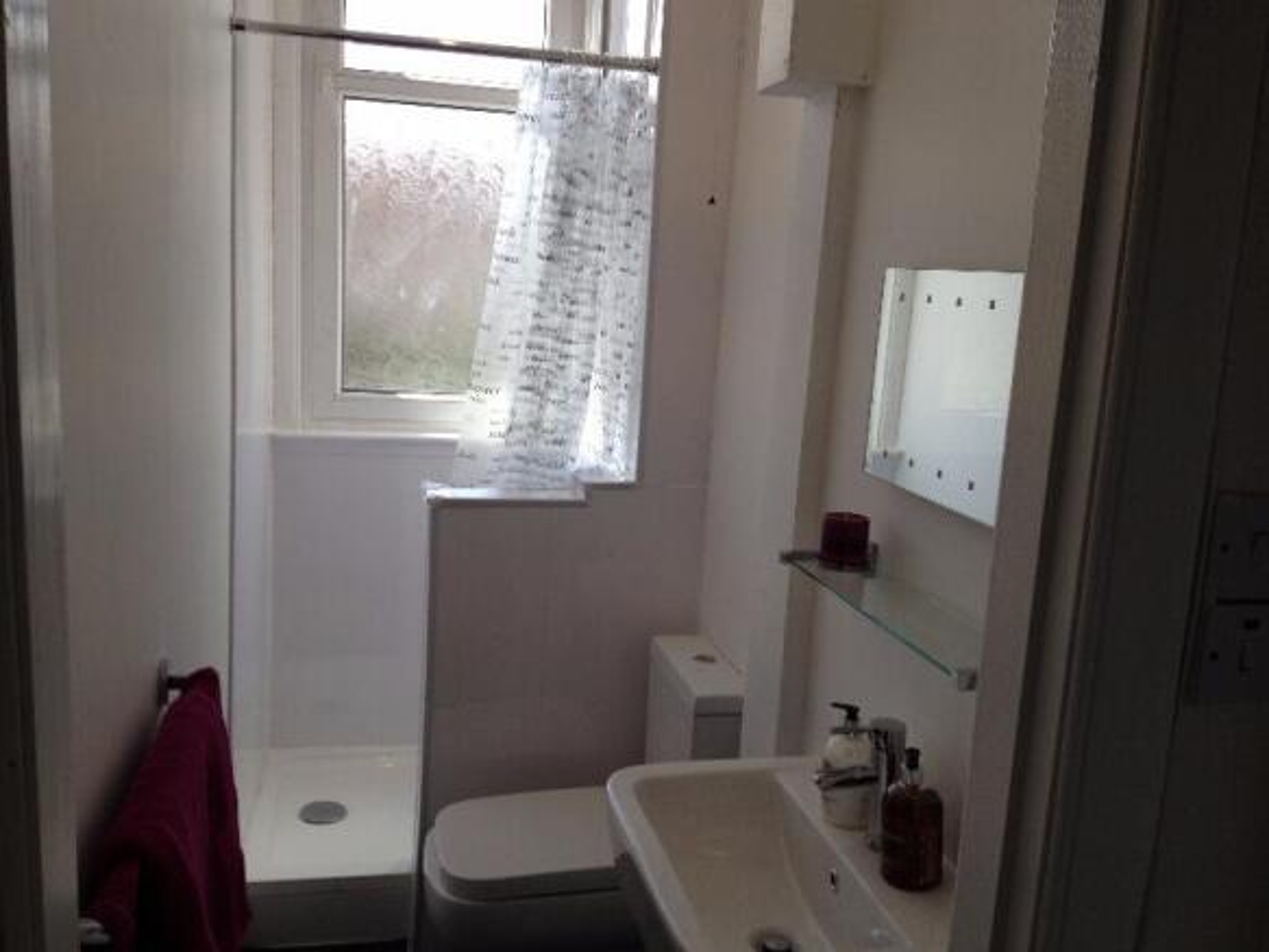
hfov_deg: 52.6
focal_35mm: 35
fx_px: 1283
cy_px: 476
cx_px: 634
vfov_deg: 40.7
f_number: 2.4
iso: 50
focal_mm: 4.28
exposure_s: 1/334
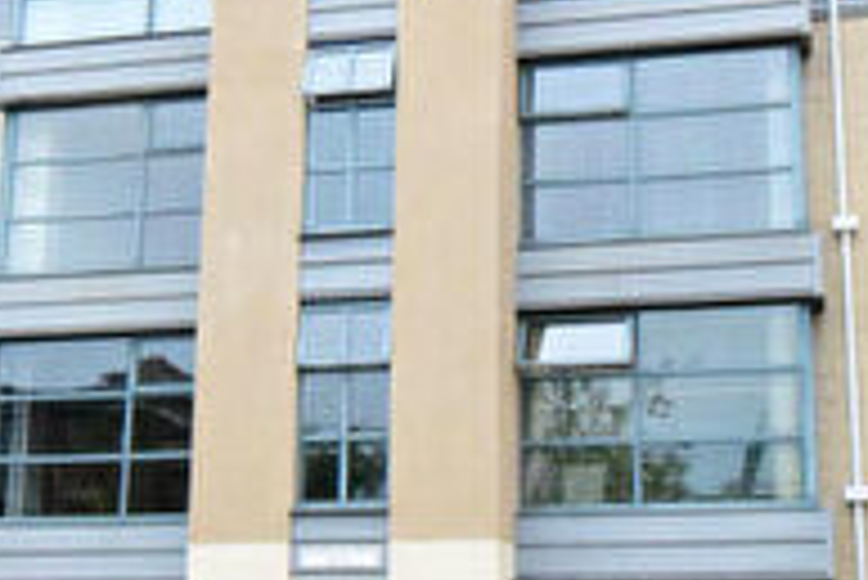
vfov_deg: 22.7
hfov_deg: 33.4
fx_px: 1443
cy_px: 335
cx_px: 495
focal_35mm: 60
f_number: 22
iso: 6400
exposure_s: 1/400
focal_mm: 11
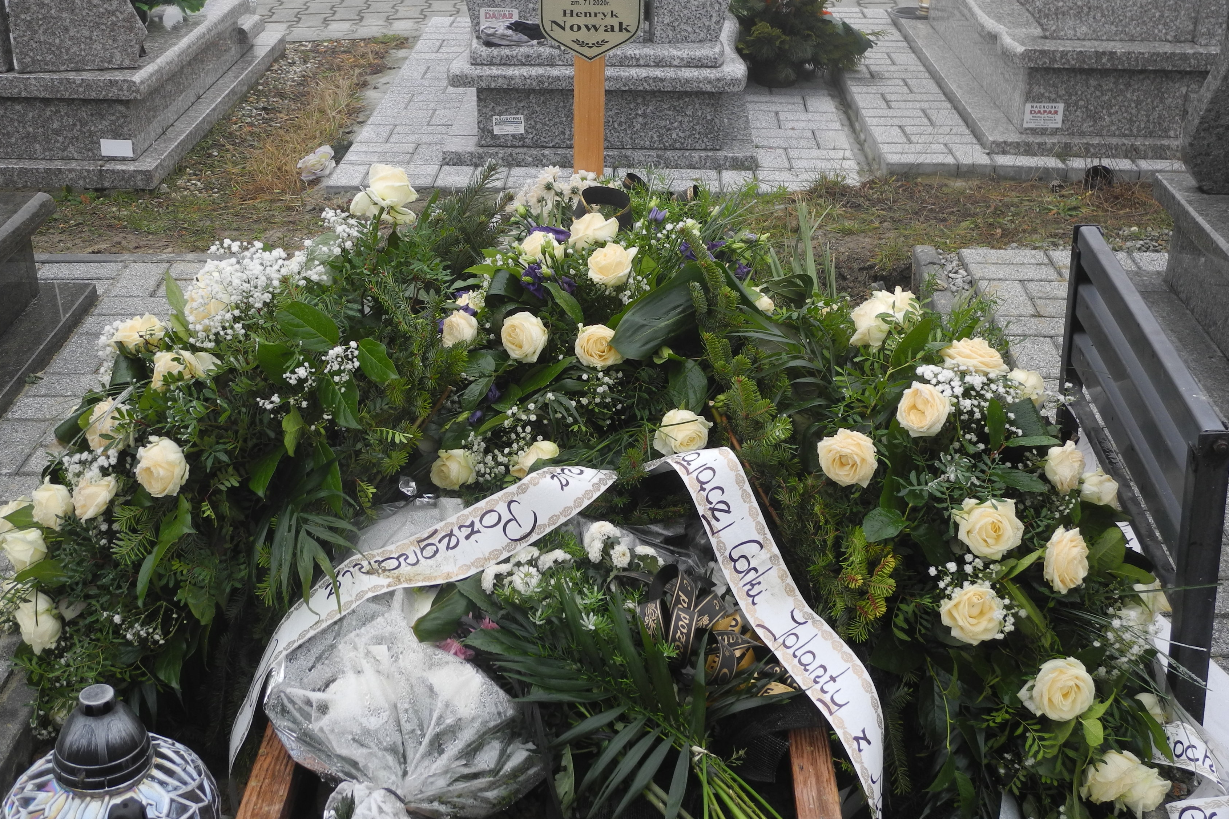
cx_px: 600
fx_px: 1570
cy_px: 365
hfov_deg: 42.7
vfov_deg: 29.2
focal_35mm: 46
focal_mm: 8.8
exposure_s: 1/160
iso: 100
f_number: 3.2
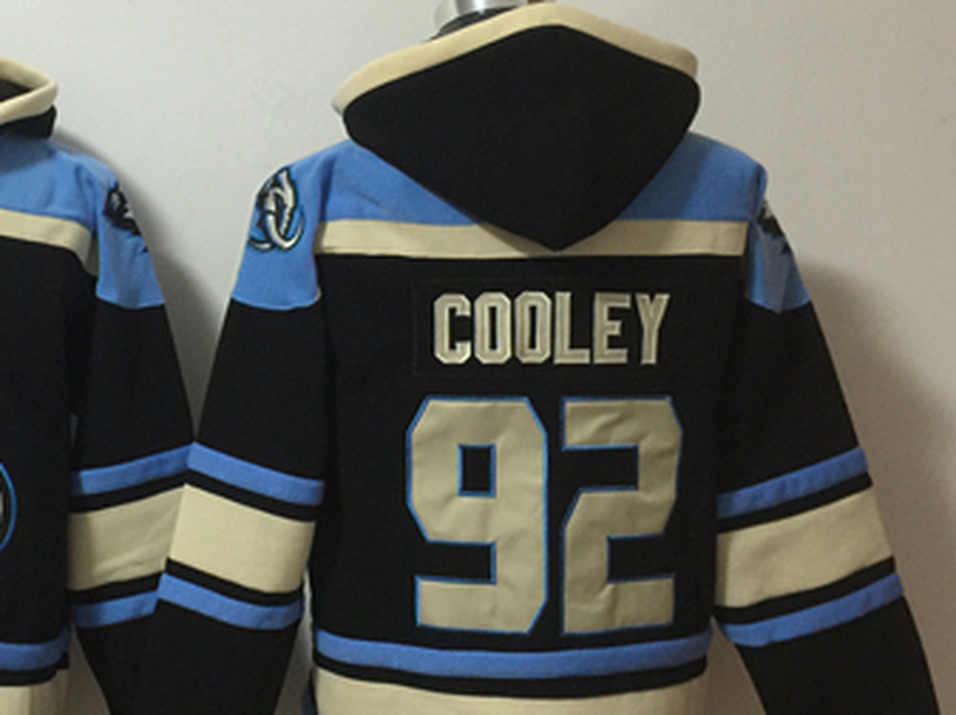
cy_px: 288
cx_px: 182
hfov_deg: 33.3
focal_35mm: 56
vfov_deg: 26.0
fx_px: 1545
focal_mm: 4.15
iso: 125
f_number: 2.2
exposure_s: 1/8
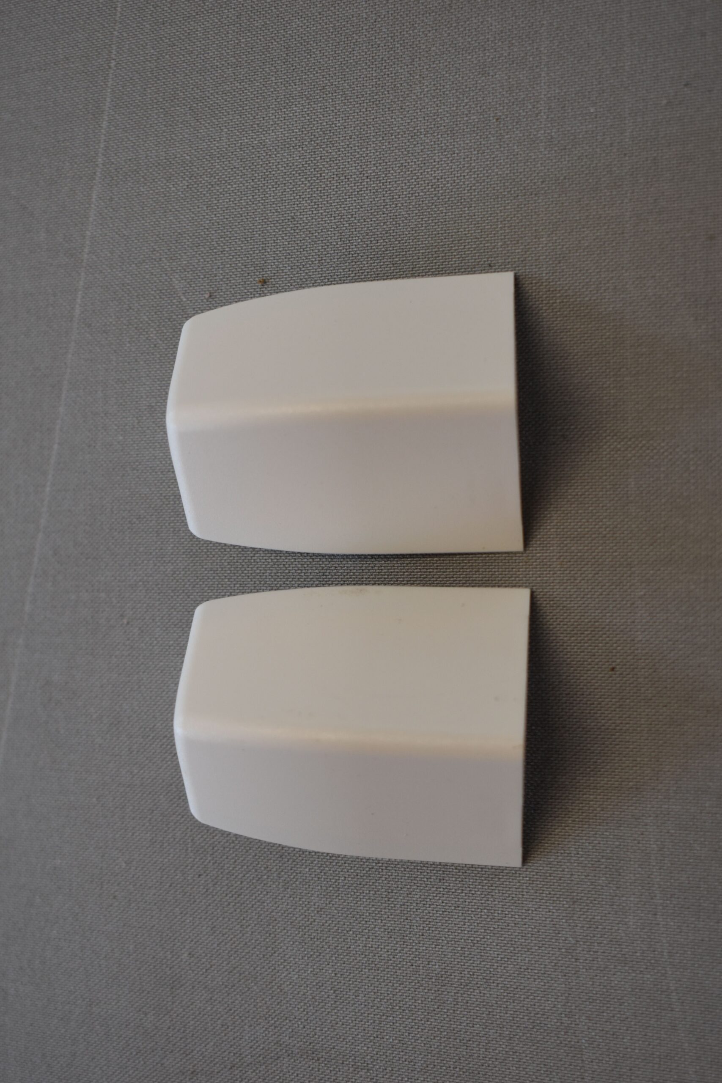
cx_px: 361
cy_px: 542
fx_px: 1579
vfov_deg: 37.8
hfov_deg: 25.8
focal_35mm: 52
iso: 400
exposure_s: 1/125
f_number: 5.6
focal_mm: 35
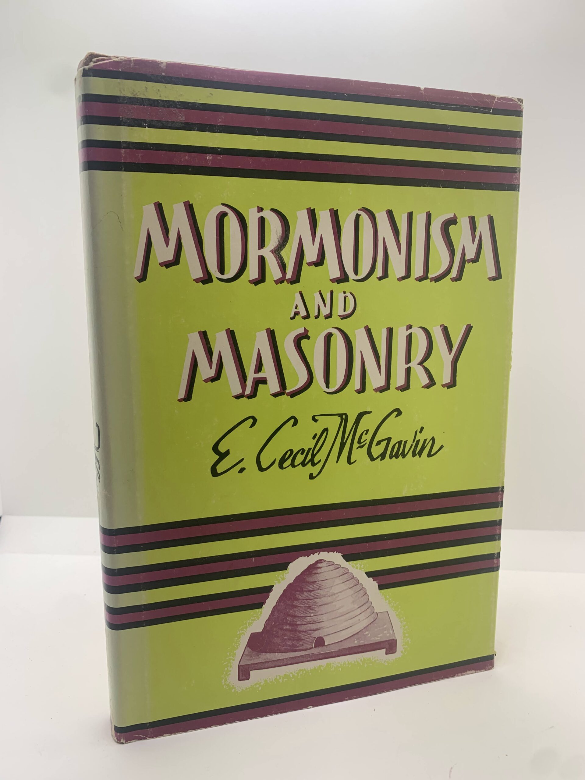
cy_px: 390
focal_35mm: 26
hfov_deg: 53.1
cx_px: 292
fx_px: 586
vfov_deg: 67.3
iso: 25
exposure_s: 1/165
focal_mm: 4.25
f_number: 1.8
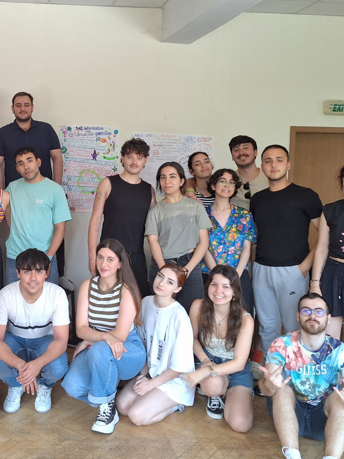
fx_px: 530
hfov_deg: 34.1
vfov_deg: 46.6
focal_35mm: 40
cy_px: 189
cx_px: 36
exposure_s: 1/50
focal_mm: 5.54
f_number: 1.8
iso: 100
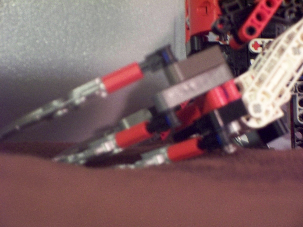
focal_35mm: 176
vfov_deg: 8.4
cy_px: 114
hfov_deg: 11.2
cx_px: 152
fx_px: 1541
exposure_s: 1/2
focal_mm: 37.7
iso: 400
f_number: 5.1
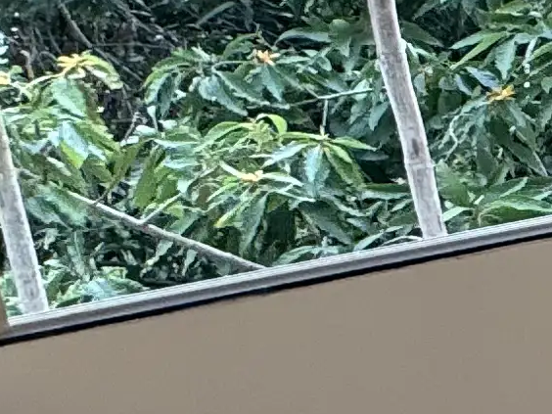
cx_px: 1627
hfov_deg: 11.6
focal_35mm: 100
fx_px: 1595
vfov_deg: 14.8
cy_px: 195
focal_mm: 2.22
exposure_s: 1/100
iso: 80
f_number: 2.2
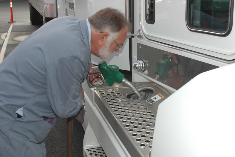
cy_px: 78
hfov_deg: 38.9
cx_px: 118
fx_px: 333
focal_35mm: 51
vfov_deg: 26.4
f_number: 11
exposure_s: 1/100
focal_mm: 34
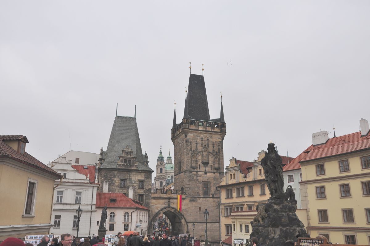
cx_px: 185
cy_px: 123
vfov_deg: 41.6
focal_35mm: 32
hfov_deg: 59.6
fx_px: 323
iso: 200
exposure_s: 1/125
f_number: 9
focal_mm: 21
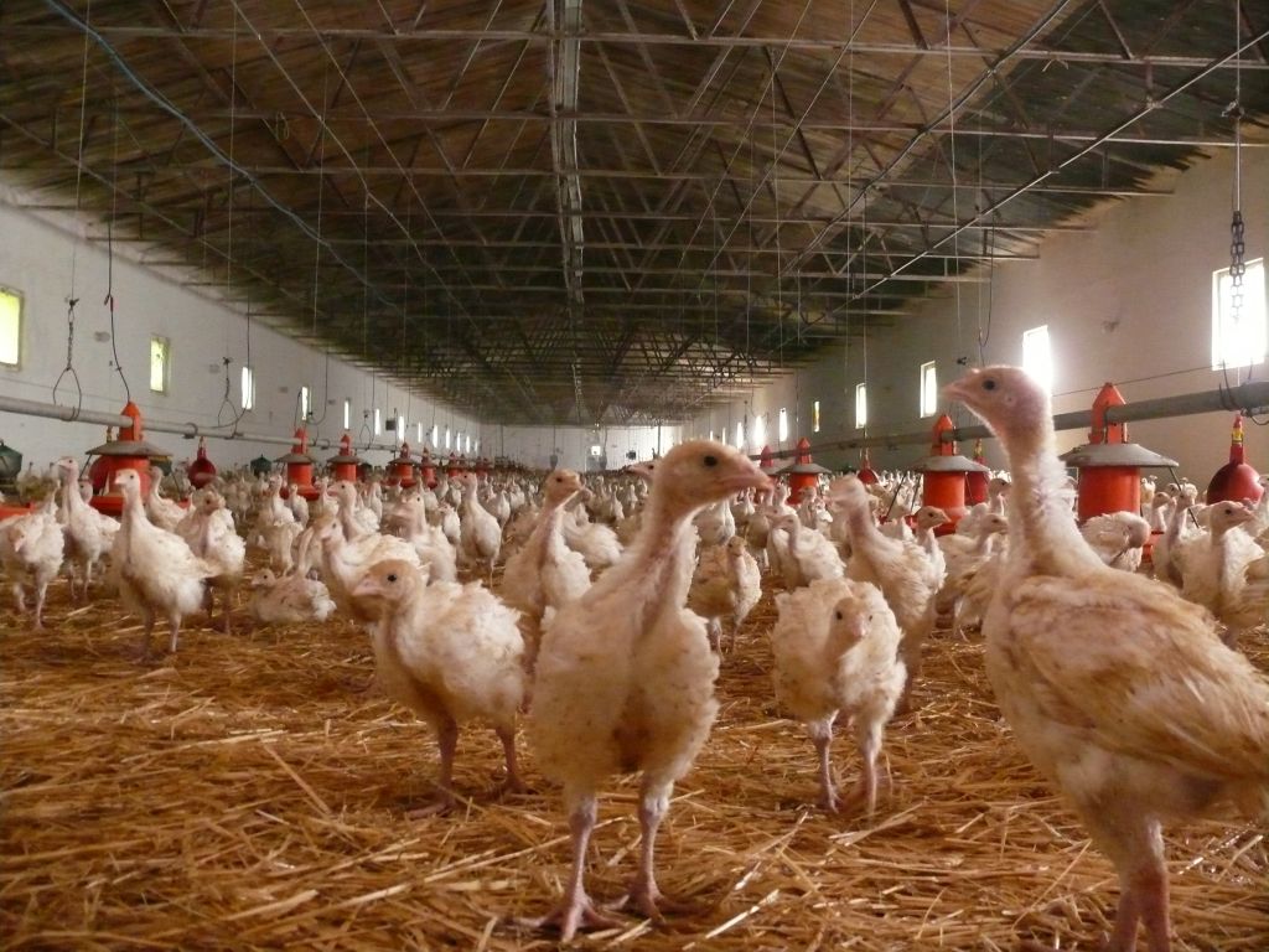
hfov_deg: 52.6
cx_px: 634
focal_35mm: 35
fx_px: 1283
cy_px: 476
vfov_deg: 40.7
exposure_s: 1/30
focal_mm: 7.4
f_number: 2.8
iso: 800
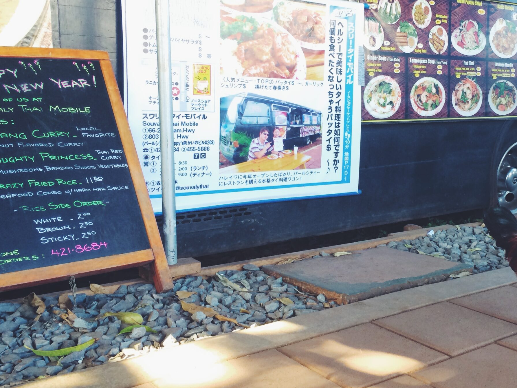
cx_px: 356
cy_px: 183
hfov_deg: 43.1
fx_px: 642
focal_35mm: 43
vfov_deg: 33.6
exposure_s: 1/40
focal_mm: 4.12
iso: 40
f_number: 2.2
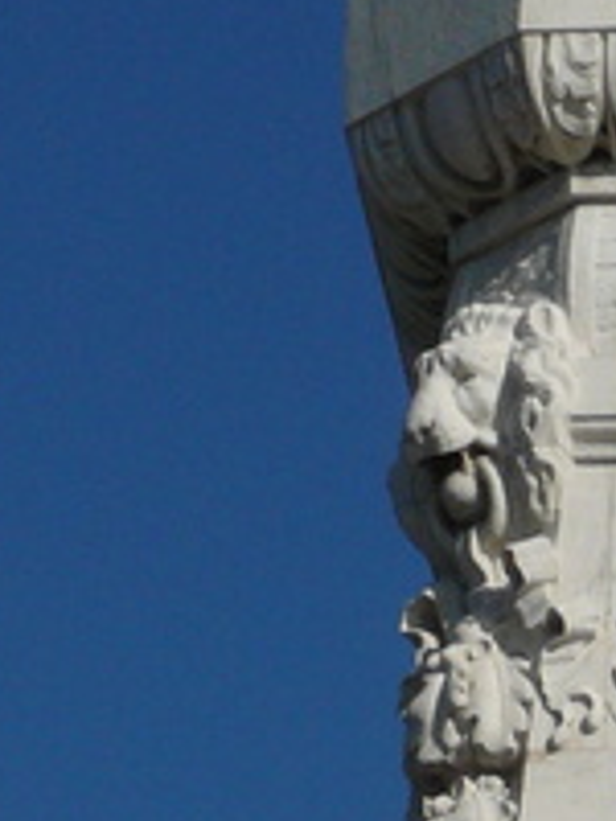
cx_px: 1023
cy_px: 1560
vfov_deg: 4.1
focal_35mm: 476
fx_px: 11294
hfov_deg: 3.1
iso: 100
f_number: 8
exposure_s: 1/640
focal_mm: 16.5
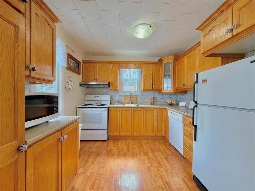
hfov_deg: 102.1
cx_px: 128
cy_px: 96
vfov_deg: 85.7
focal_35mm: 14
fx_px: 103
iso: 160
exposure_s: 1/120
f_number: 2.2
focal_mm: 2.22
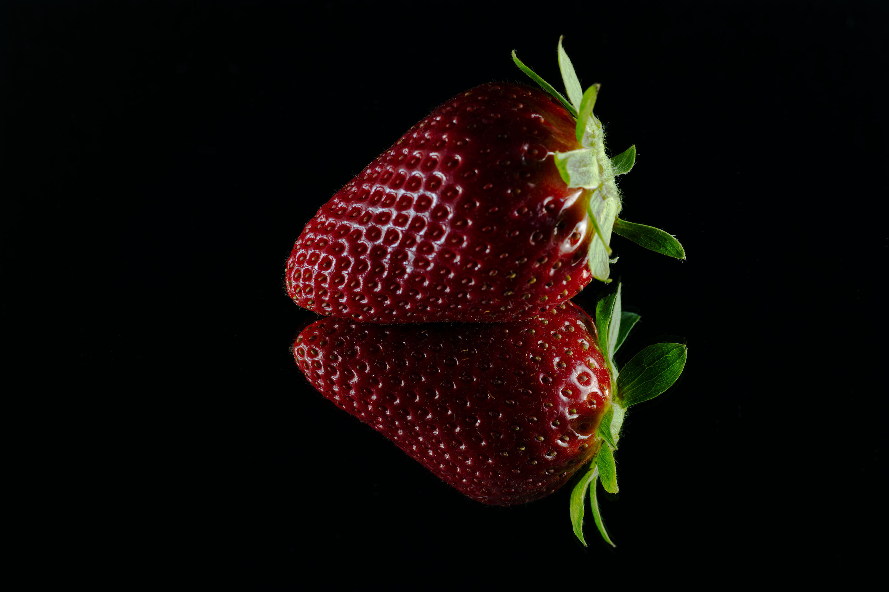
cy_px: 296
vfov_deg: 13.7
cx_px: 444
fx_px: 2468
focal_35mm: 100
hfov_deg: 20.4
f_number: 18
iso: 100
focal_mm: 100
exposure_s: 4
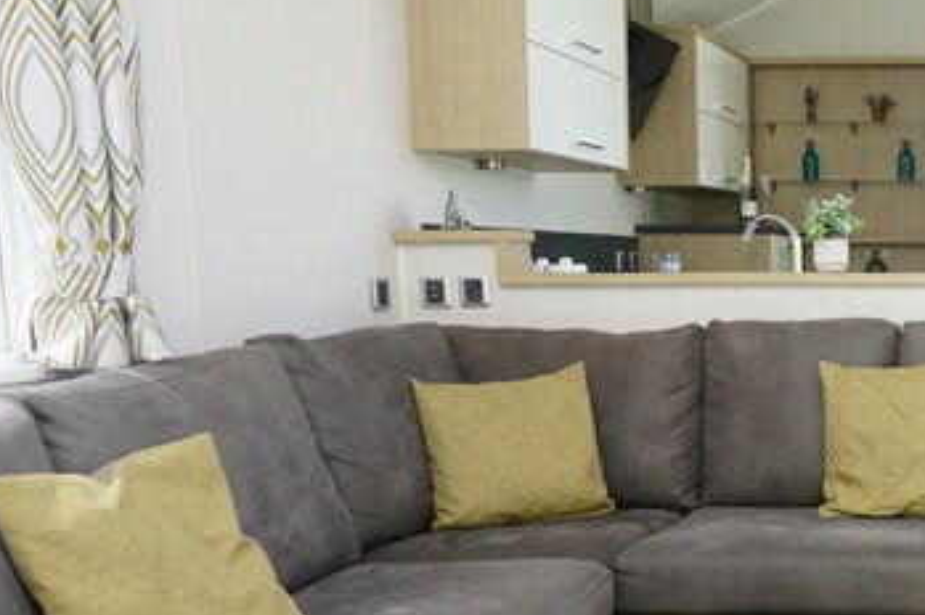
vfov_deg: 28.3
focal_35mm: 47
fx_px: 1206
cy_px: 439
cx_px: 1073
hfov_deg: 34.6
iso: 1250
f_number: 10
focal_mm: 16
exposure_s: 1/60
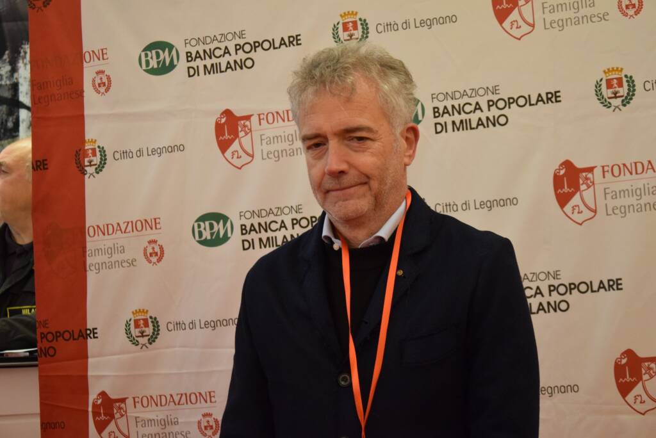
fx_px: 1367
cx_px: 328
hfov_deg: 27.0
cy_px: 219
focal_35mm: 75
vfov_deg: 18.2
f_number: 5
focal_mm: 50
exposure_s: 1/100
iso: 2000
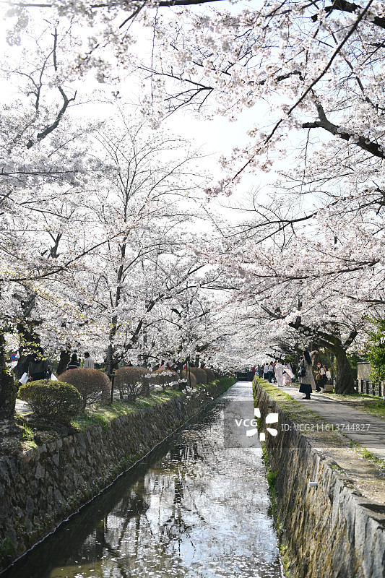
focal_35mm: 40
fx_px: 642
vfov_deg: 48.5
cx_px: 192
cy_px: 289
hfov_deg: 33.4
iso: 100
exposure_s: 1/250
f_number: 3.5
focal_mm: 40
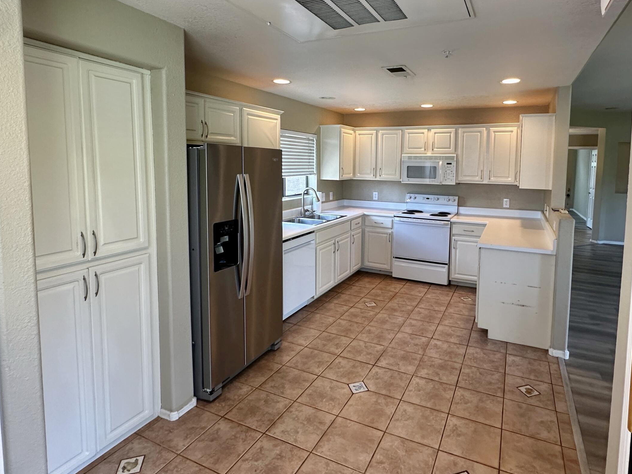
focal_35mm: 20
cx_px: 359
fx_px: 365
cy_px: 191
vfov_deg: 65.4
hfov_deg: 81.3
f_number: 2.2
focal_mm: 2.22
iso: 200
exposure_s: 1/120
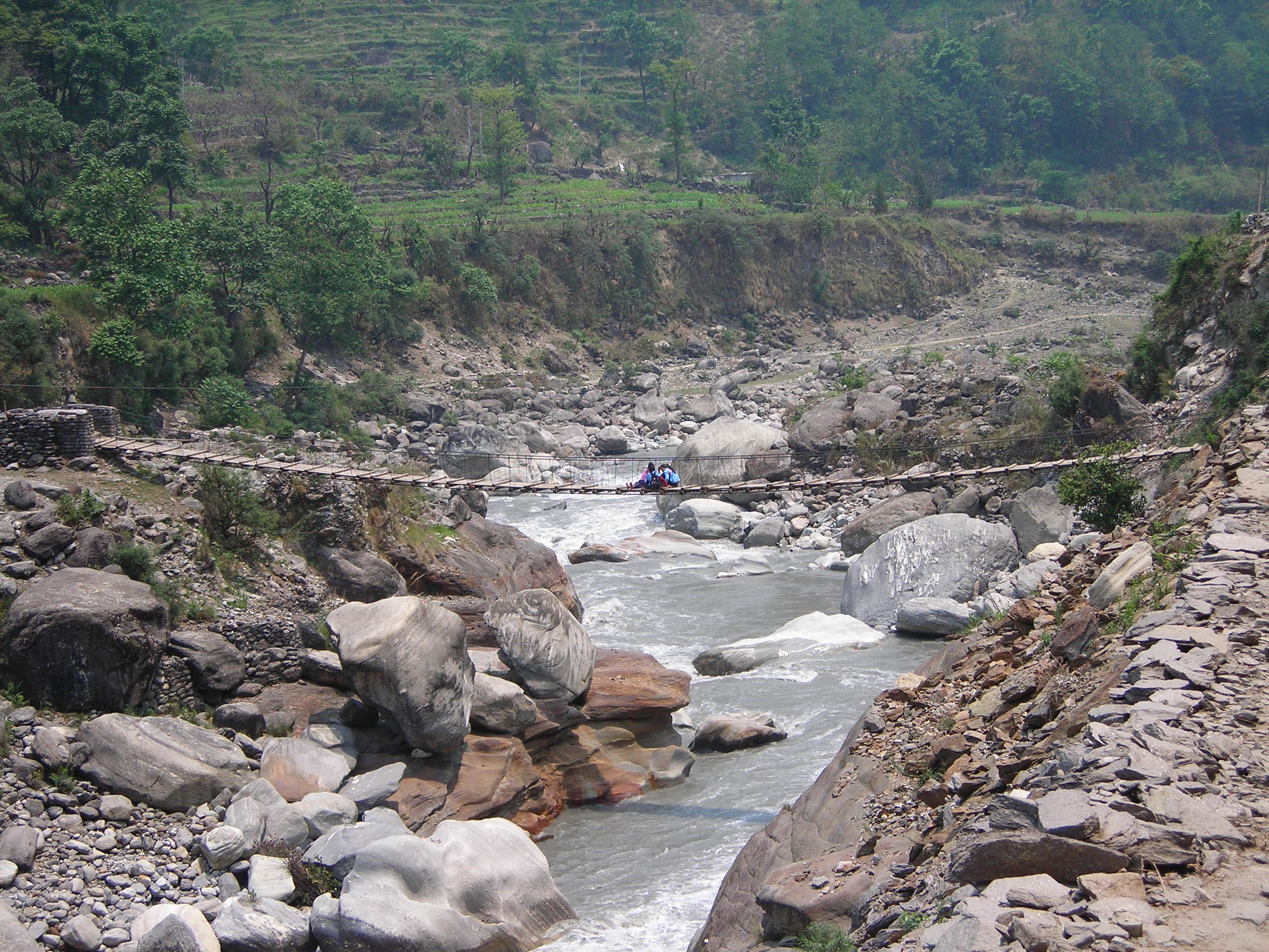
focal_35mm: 65
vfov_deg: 22.6
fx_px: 2383
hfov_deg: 29.8
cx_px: 634
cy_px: 476
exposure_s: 1/330
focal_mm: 10.8
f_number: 3.9
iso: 50
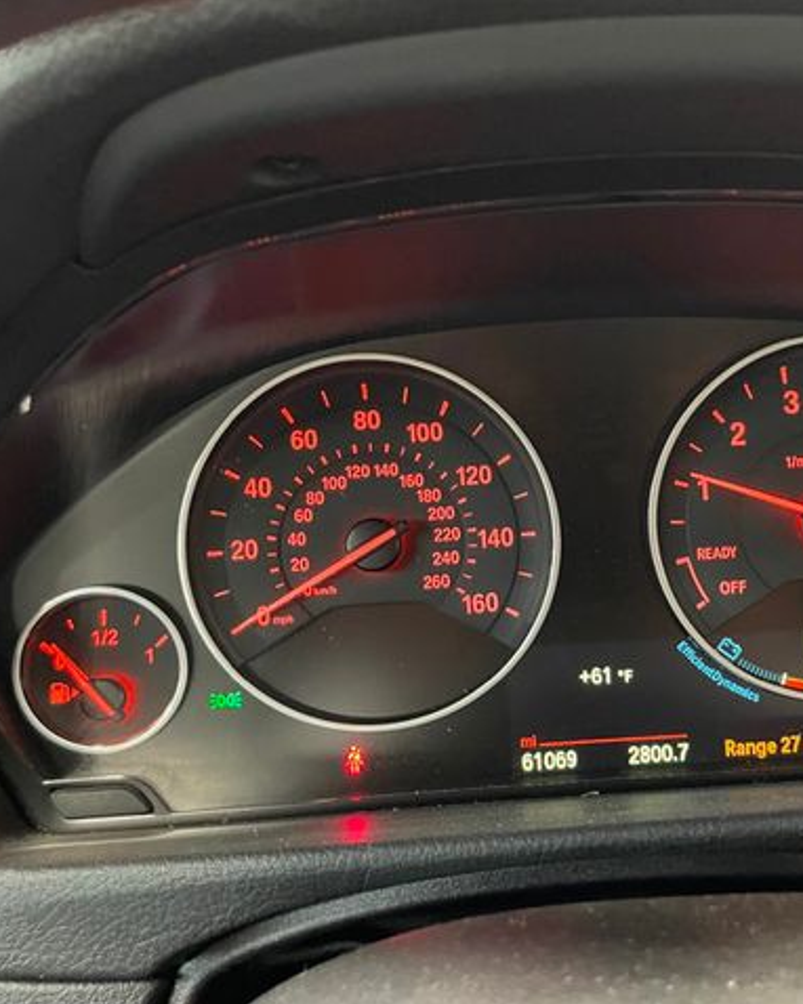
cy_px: 502
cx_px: 561
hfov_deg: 42.5
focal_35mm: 34
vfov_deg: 52.9
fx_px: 1011
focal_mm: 4.2
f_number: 1.6
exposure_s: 1/29
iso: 640
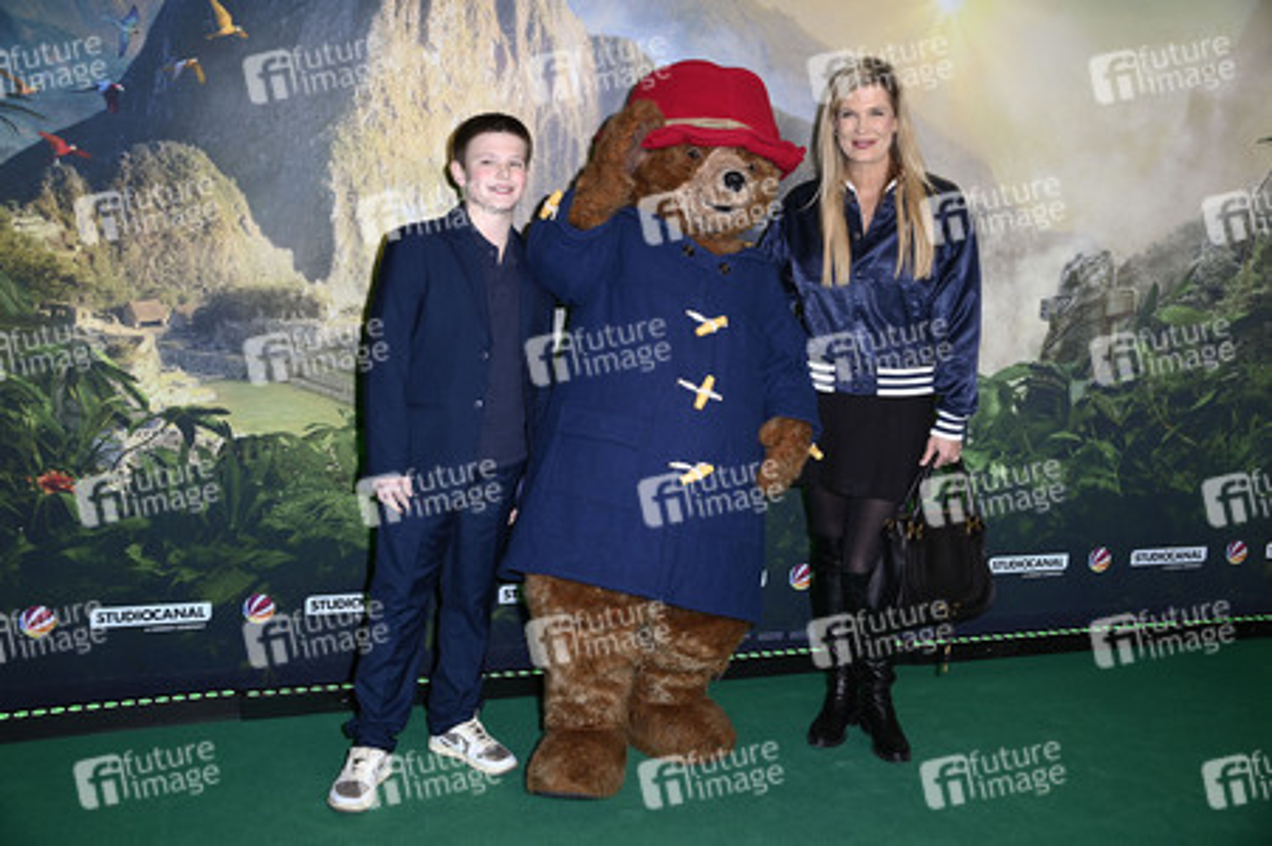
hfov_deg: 48.5
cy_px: 423
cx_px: 636
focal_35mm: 40
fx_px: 1412
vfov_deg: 33.4
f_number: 5
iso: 500
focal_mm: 40
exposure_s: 1/250
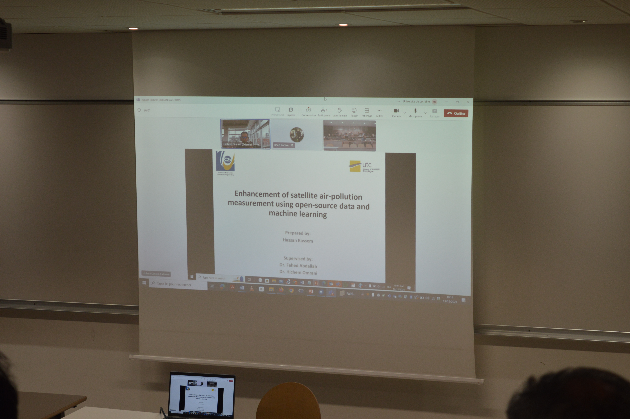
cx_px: 315
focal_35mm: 82
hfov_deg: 24.6
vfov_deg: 16.5
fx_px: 1442
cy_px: 210
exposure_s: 1/80
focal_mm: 55
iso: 400
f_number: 5.6
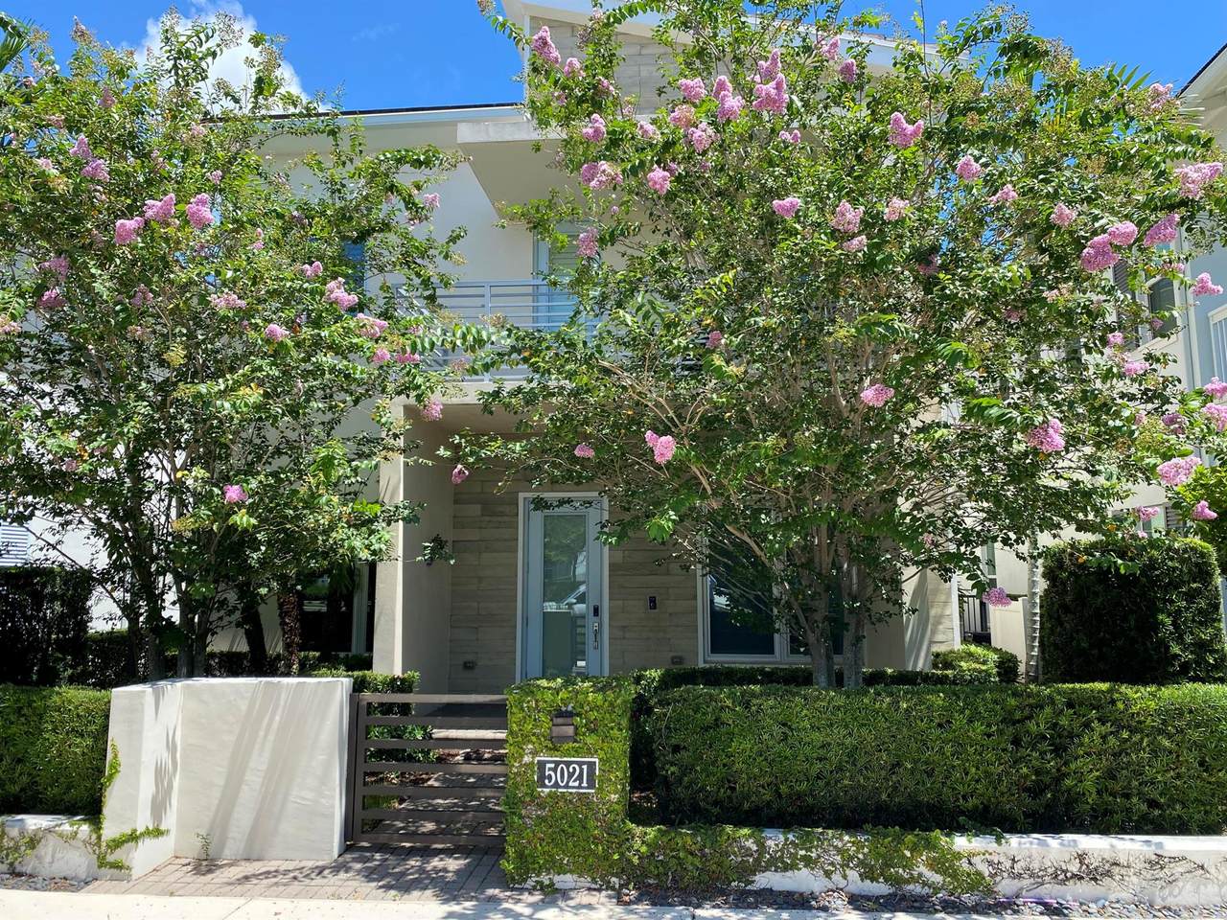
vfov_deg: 53.1
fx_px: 922
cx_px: 614
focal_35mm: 26
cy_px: 460
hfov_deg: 67.3
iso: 32
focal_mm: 4.25
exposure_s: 1/1082
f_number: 1.8
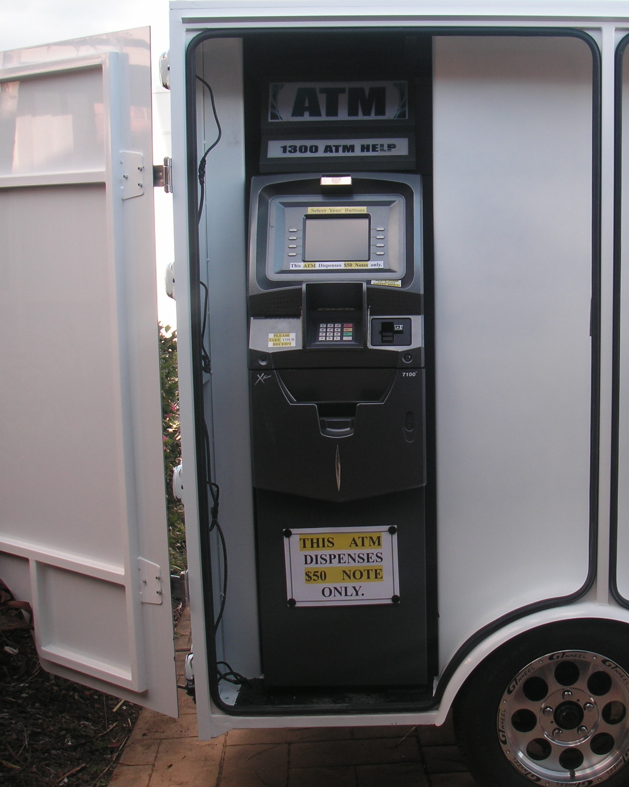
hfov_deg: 29.6
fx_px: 1164
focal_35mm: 50
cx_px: 498
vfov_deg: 37.3
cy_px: 397
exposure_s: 1/45
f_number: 3.3
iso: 50
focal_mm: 6.3
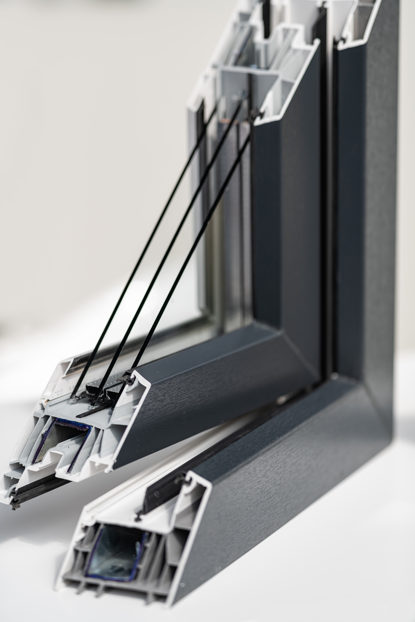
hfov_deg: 10.2
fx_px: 2334
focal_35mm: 135
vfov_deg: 15.2
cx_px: 208
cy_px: 311
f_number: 2.2
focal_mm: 135
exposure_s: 1/200
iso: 200
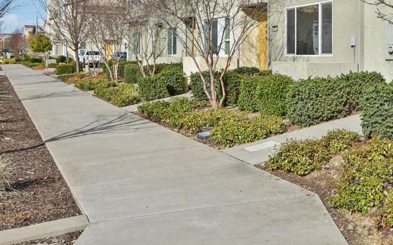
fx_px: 449
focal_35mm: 42
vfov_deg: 29.9
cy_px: 54
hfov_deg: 45.7
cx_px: 294
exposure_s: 1/320
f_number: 8
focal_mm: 15
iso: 100
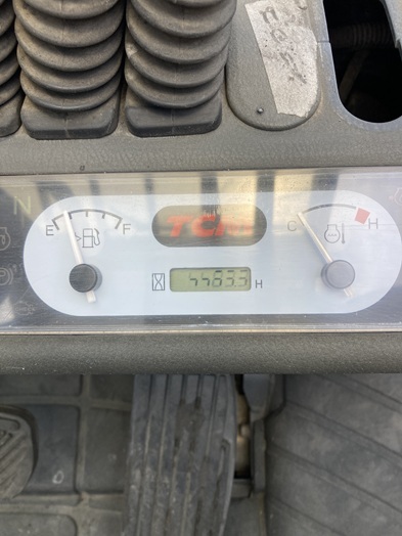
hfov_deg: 49.7
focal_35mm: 28
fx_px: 434
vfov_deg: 63.4
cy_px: 268
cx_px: 201
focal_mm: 3.99
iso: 20
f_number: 1.8
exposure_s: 1/1012
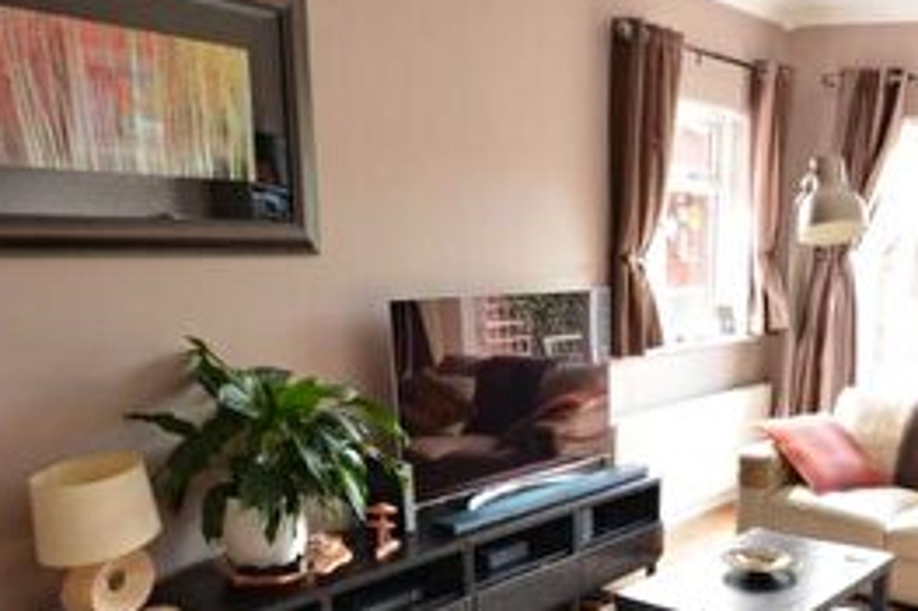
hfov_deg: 46.1
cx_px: 726
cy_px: 594
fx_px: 1019
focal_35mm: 40
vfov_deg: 31.2
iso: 400
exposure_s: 1/6
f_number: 8
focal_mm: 10
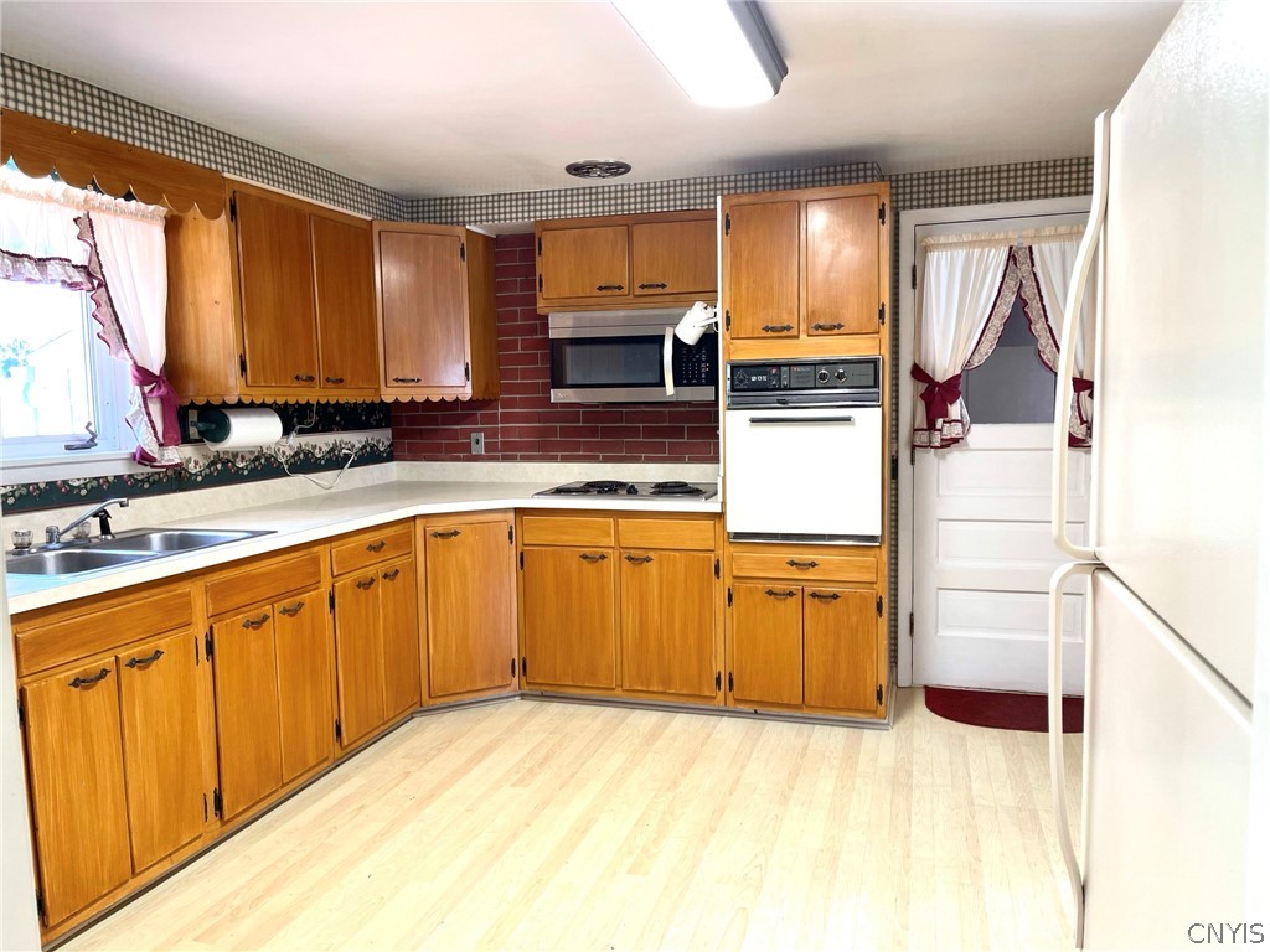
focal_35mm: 26
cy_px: 476
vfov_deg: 53.1
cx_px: 635
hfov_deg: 67.3
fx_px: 954
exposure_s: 1/60
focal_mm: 5.1
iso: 64
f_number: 1.6
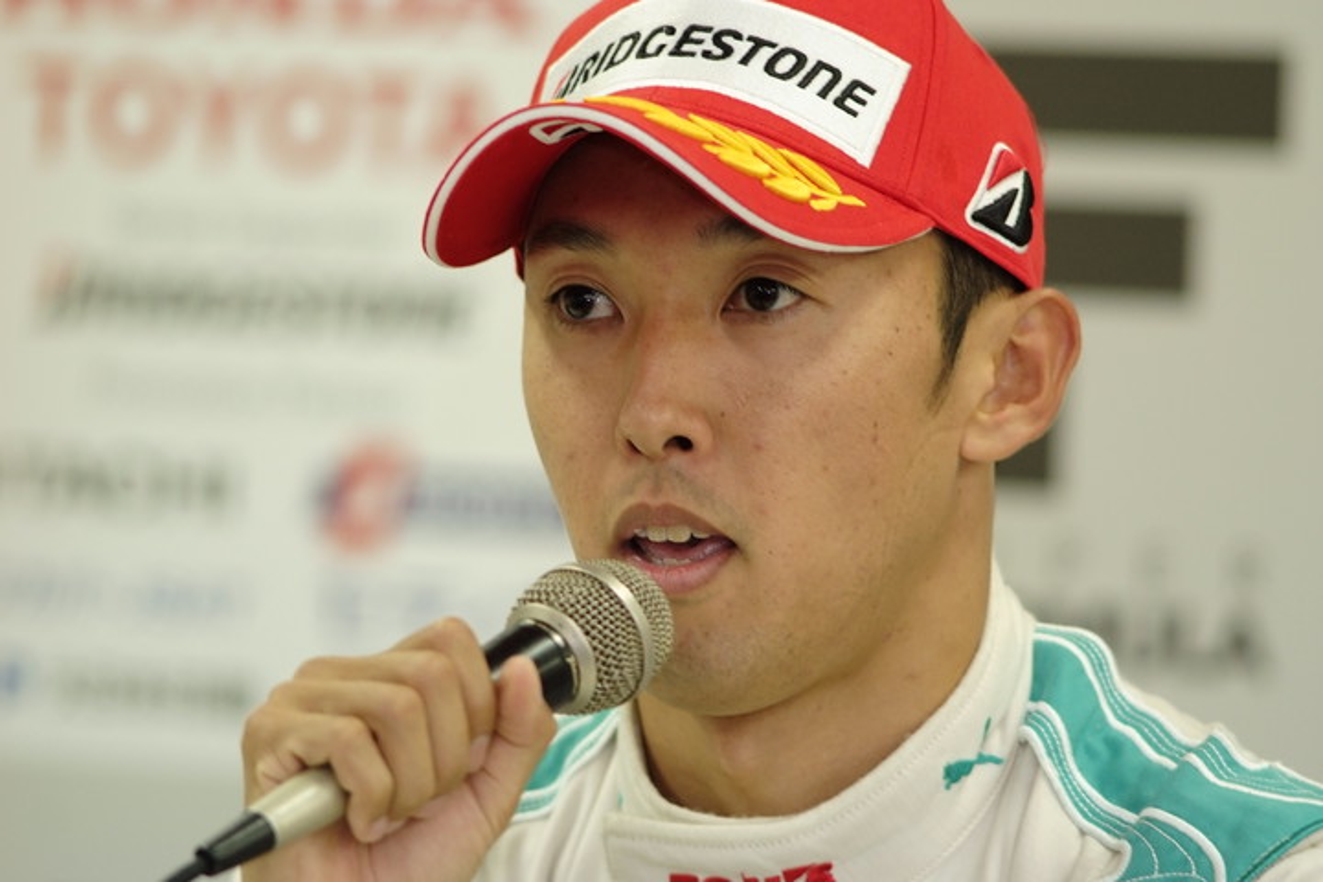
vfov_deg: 5.1
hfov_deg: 7.6
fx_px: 9922
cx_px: 662
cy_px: 441
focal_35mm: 270
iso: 800
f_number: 2.8
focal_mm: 180
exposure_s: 1/125
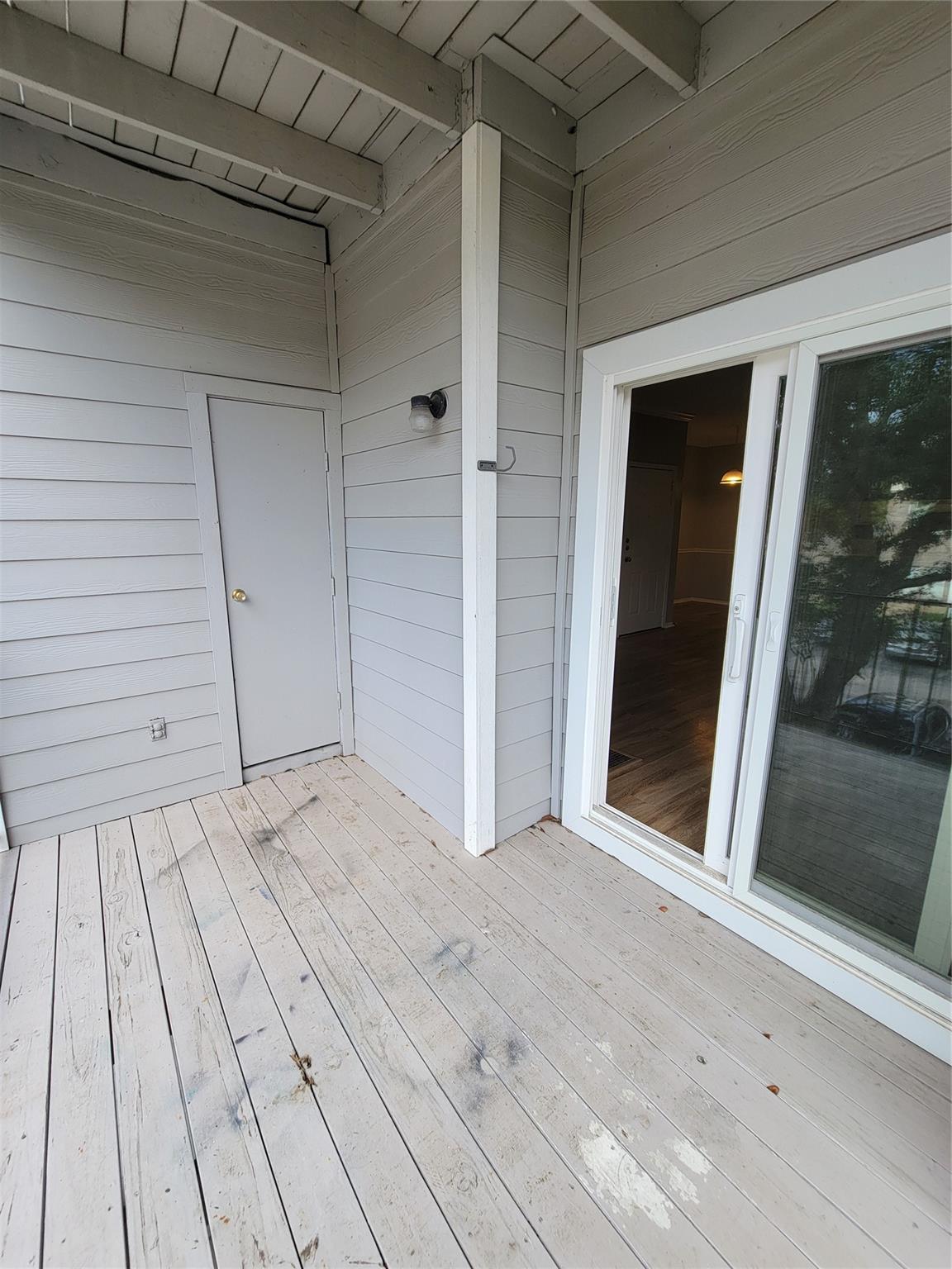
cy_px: 634
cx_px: 476
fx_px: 477
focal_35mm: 13
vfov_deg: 106.2
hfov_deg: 89.9
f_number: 2.2
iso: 50
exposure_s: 1/184
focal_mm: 2.2
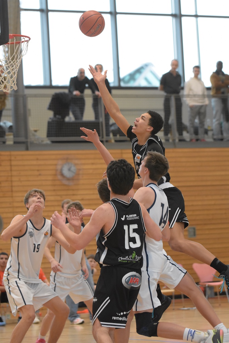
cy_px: 172
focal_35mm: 150
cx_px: 114
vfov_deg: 13.7
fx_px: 1431
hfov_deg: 9.2
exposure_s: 1/1000
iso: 3200
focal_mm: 100
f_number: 2.8
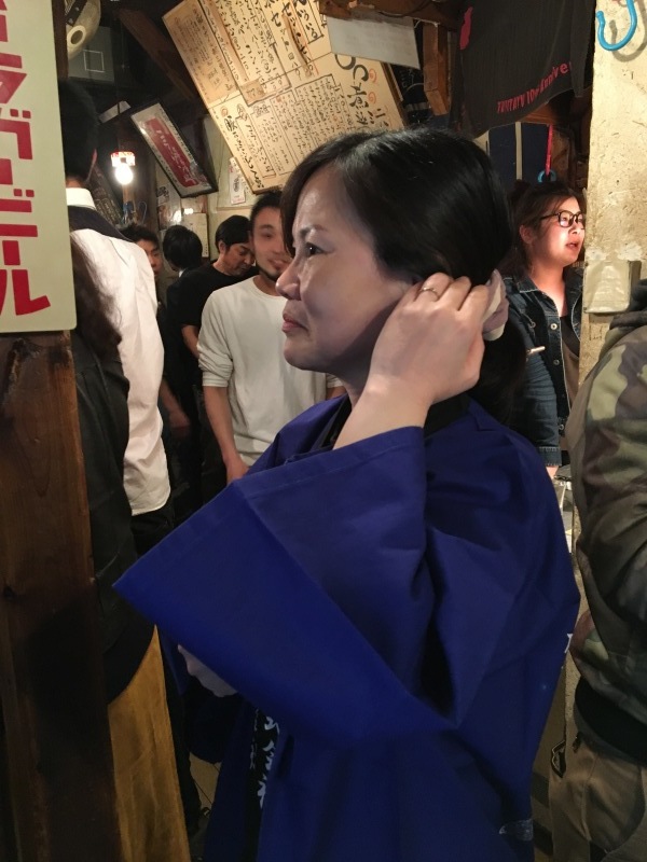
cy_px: 431
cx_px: 324
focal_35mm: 29
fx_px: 723
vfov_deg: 61.7
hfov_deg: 48.2
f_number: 2.2
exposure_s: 1/15
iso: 200
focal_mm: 4.15
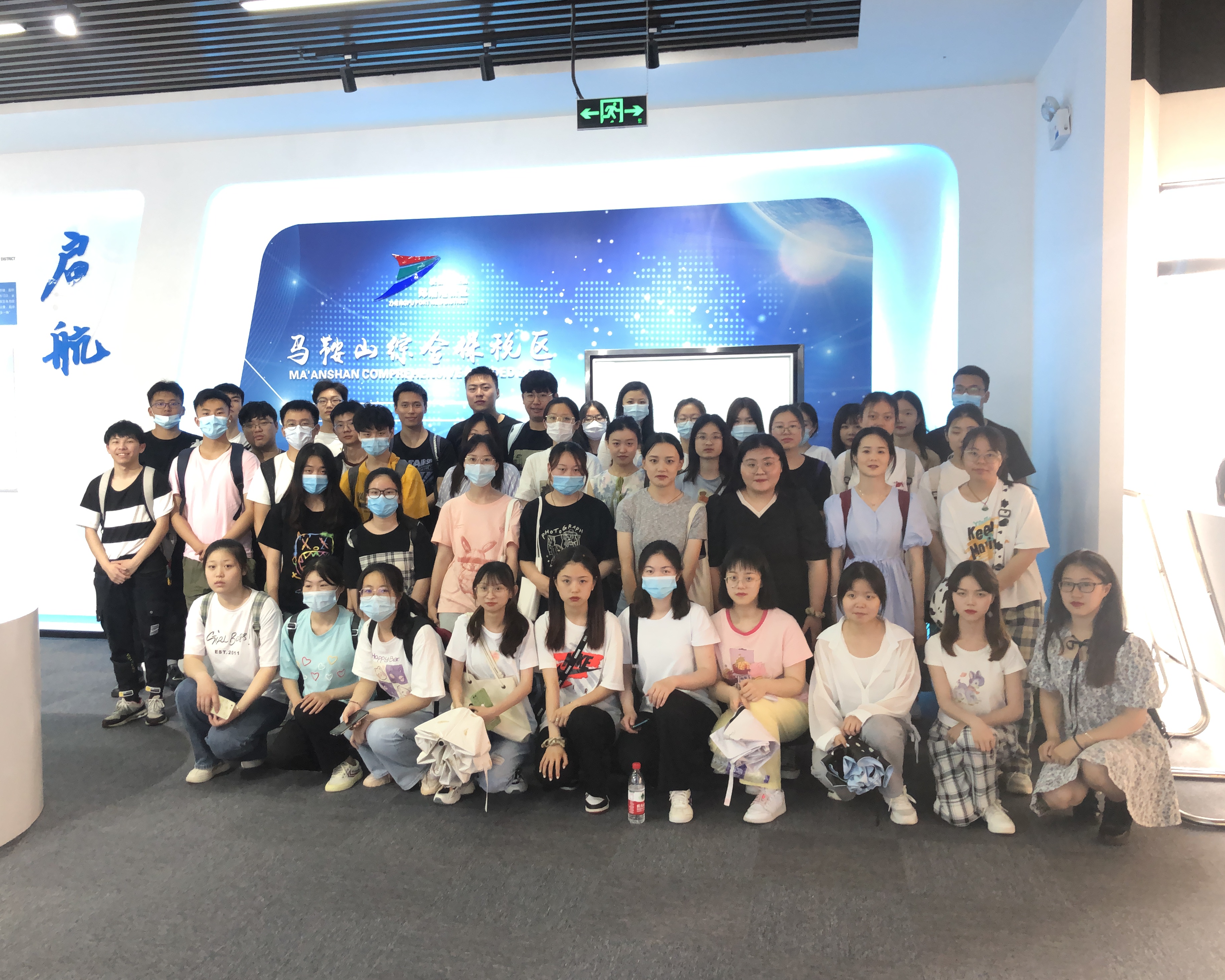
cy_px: 490
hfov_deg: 58.7
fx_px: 1088
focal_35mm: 30
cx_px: 579
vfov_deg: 48.5
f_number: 1.8
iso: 125
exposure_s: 1/50
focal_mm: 4
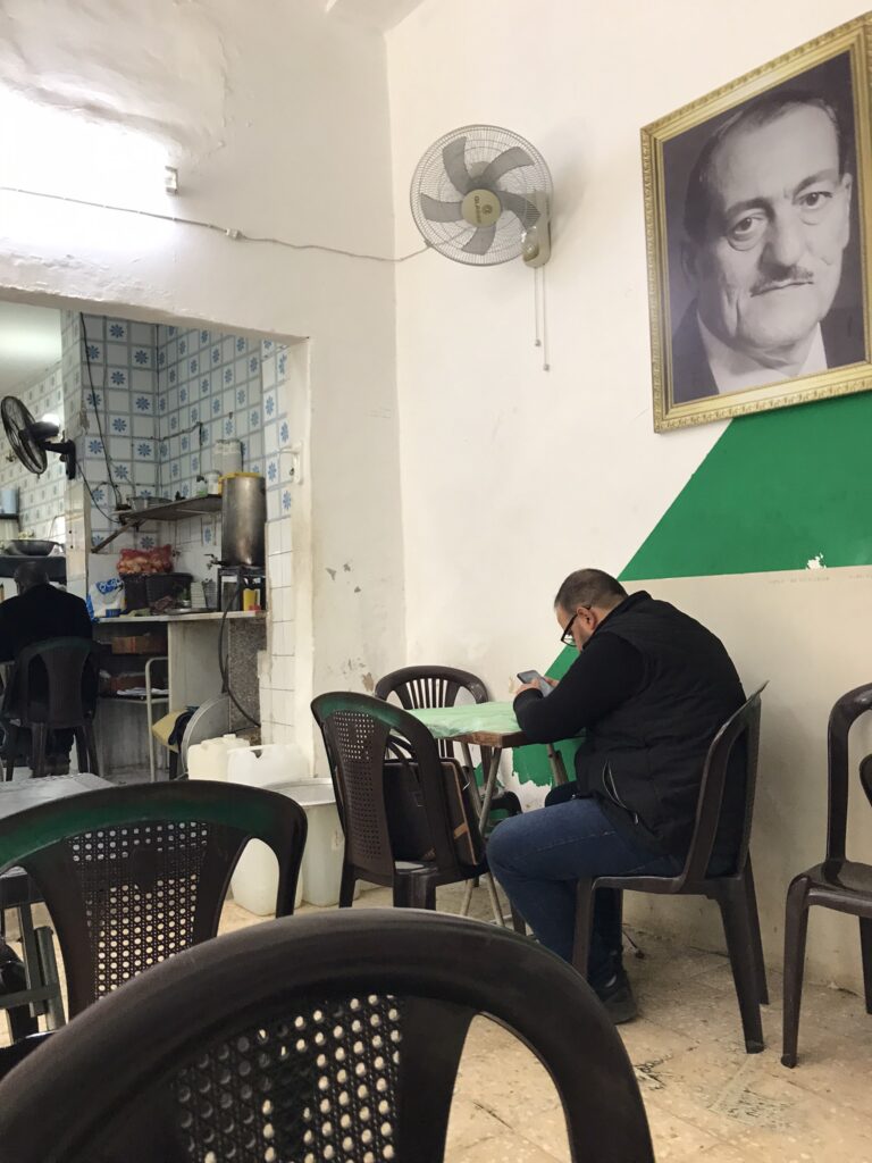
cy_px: 582
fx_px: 940
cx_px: 436
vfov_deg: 63.4
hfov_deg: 49.7
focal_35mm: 28
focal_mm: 3.99
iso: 25
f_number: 1.8
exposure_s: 1/33
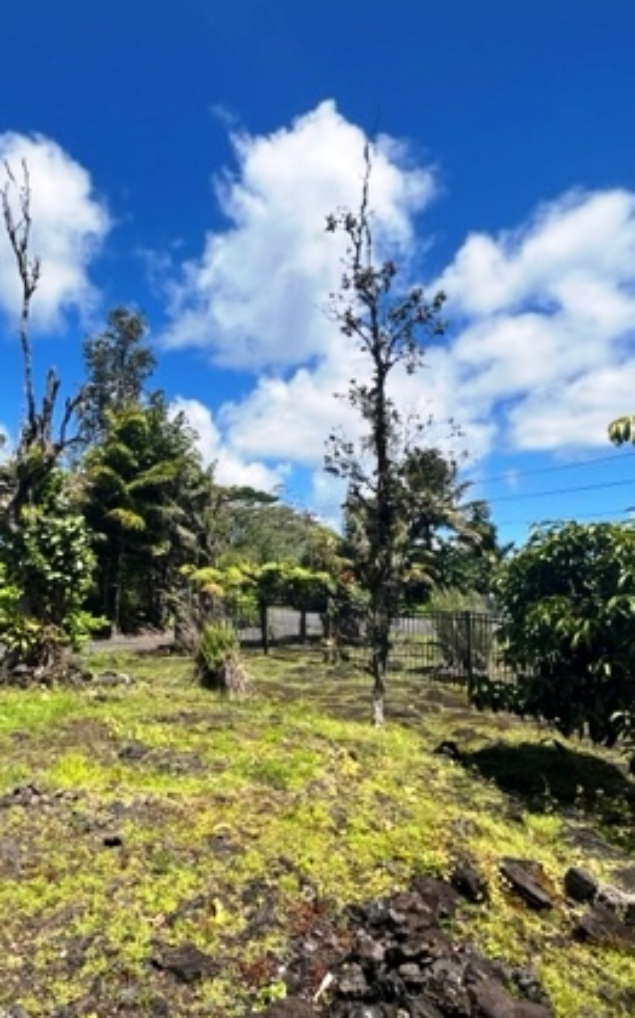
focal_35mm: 21
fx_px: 582
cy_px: 533
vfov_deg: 82.3
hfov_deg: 56.0
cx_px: 213
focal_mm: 1.57
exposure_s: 1/1325
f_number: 1.8
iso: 32
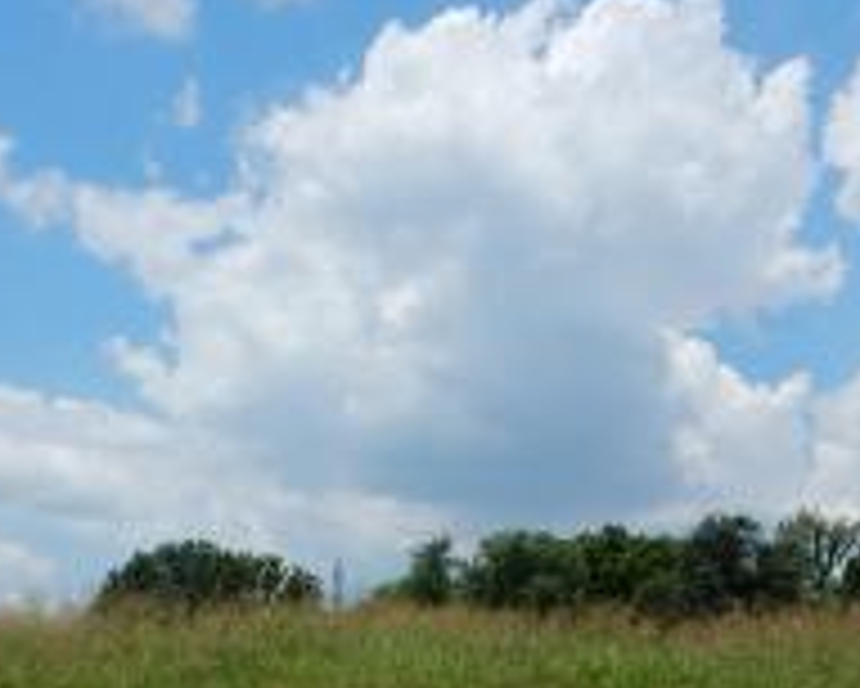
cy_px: 585
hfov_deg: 36.6
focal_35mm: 51
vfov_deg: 28.8
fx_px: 1299
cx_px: 396
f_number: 4.2
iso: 125
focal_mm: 4.5
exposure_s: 1/2000
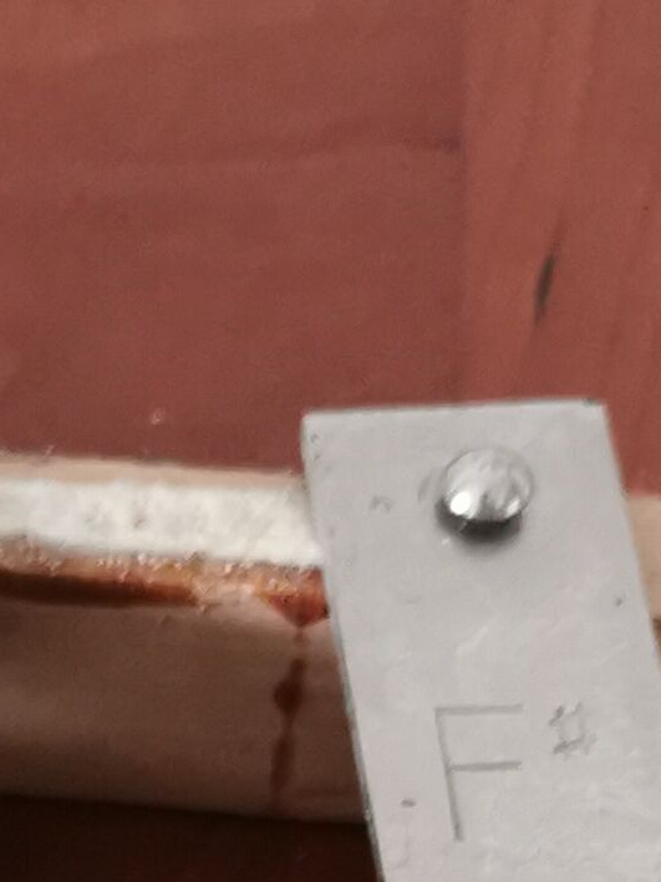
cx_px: -166
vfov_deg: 13.0
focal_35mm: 139
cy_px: 1553
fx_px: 3542
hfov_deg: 10.5
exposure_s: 1/33.3
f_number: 1.8
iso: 500
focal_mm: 5.58
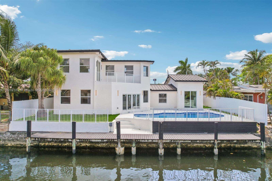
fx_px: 166
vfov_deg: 57.2
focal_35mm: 22
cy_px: 90
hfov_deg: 78.6
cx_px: 136
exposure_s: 1/1600
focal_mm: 8.4
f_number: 2.8
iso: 100
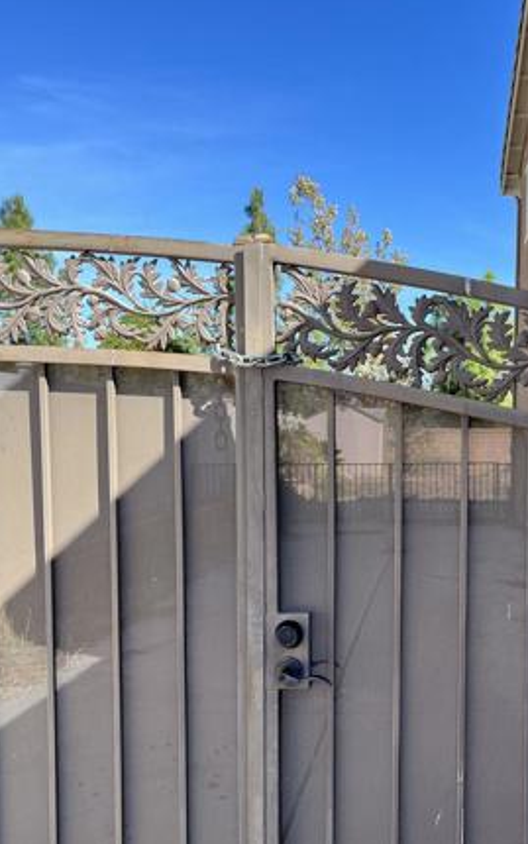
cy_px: 510
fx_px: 943
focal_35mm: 41
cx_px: 424
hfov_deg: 30.5
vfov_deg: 47.9
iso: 50
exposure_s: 1/1175
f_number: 1.6
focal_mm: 5.1
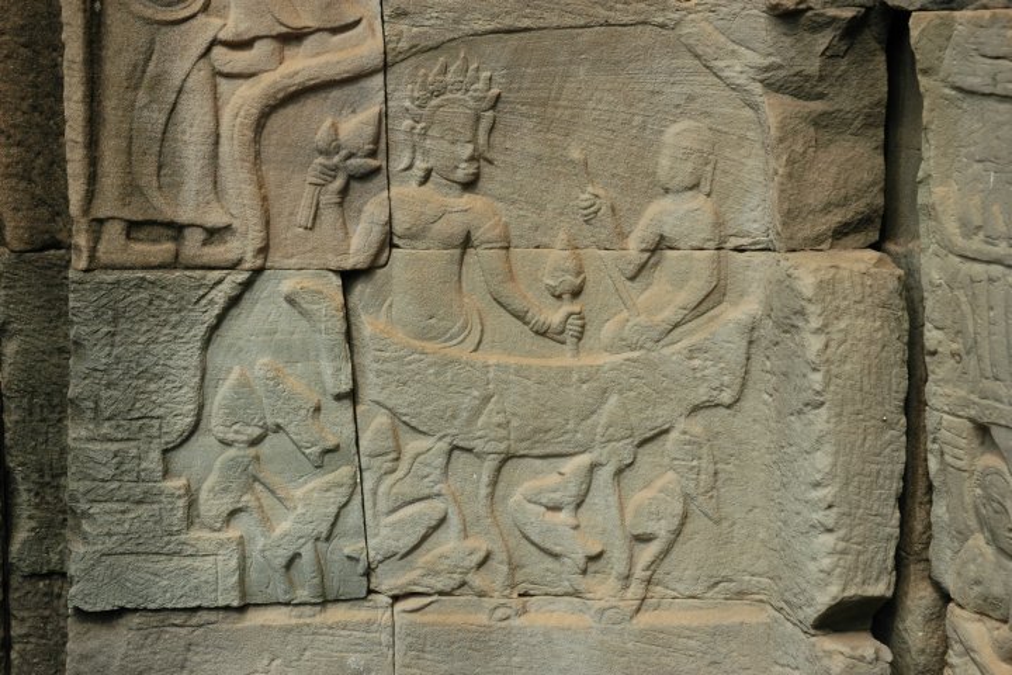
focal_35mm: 60
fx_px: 1687
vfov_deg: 22.6
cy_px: 338
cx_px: 506
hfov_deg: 33.4
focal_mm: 40
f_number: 8
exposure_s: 1/250
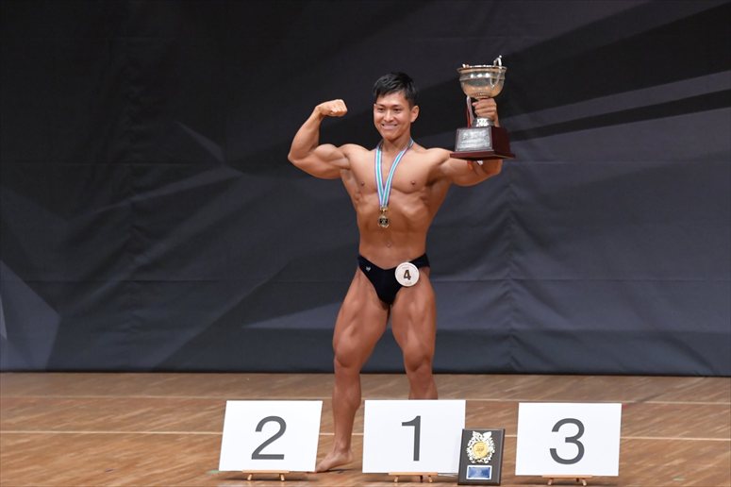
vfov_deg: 4.8
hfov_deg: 7.2
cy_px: 244
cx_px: 366
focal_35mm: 285
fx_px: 5784
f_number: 5.6
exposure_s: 1/400
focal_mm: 190
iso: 6400
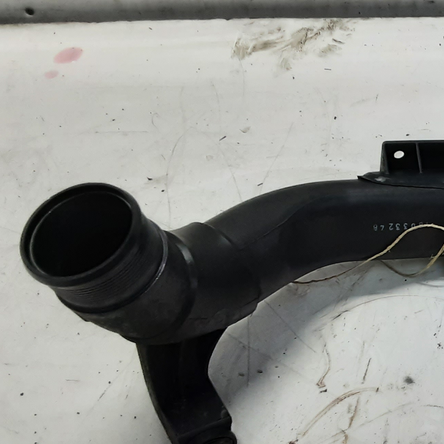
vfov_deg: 28.5
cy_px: 274
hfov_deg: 25.6
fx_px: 871
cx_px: 534
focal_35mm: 60
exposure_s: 1/50
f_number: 1.9
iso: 100
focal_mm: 2.91
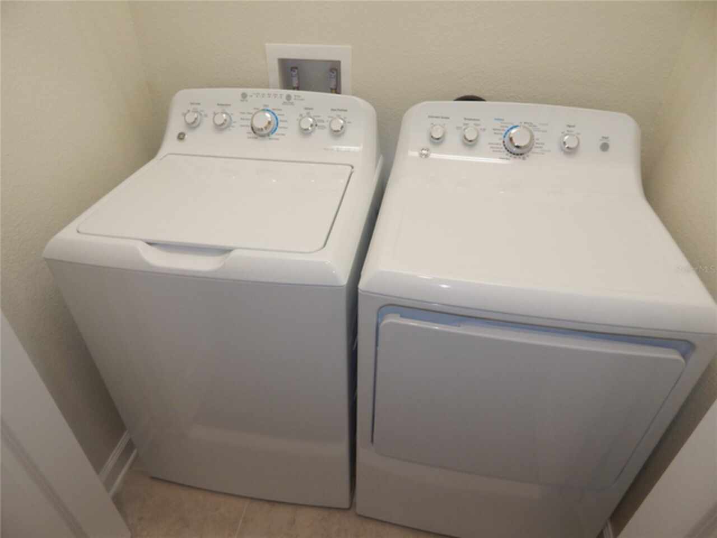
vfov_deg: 61.1
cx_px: 358
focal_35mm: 22
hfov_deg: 76.4
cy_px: 269
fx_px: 456
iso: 125
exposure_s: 1/50
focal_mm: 4
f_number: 3
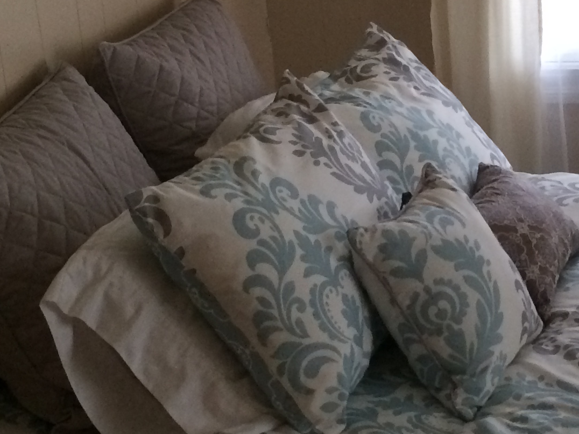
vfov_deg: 16.2
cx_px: 447
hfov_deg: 21.3
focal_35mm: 91
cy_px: 203
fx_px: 1522
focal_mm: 4.12
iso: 200
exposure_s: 1/30
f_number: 2.2
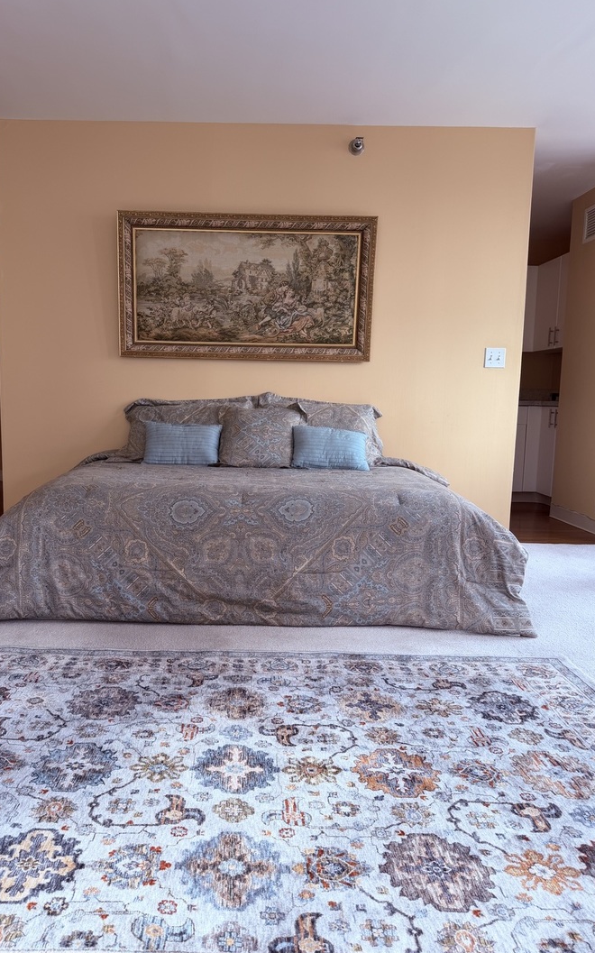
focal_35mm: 26
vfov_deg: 70.4
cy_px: 478
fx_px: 675
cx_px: 243
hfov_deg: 47.3
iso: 64
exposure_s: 1/121
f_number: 1.78
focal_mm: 6.76
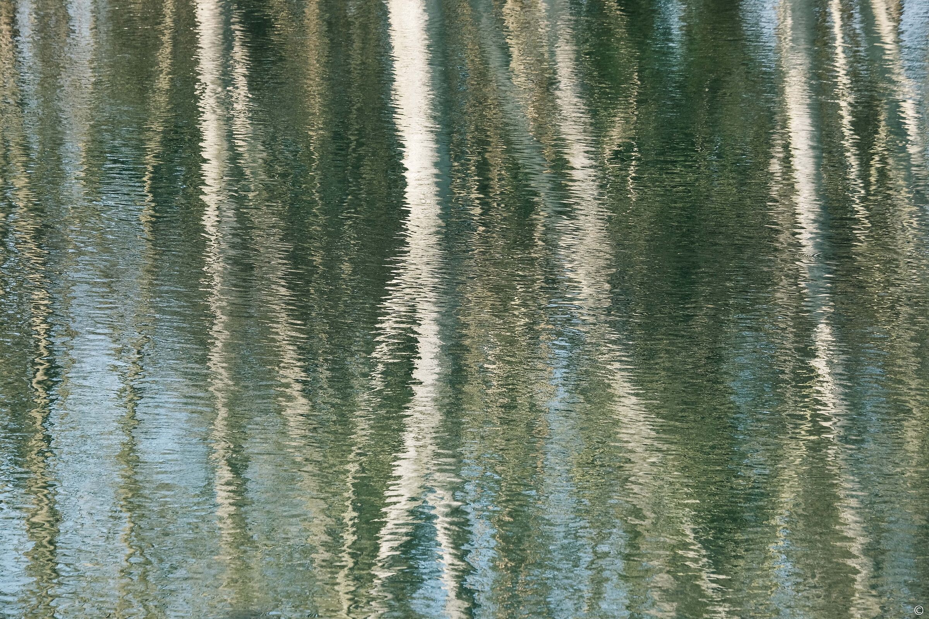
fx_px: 7741
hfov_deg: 6.9
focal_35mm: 300
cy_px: 310
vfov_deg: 4.6
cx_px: 464
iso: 800
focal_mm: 200
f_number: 10
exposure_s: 1/240
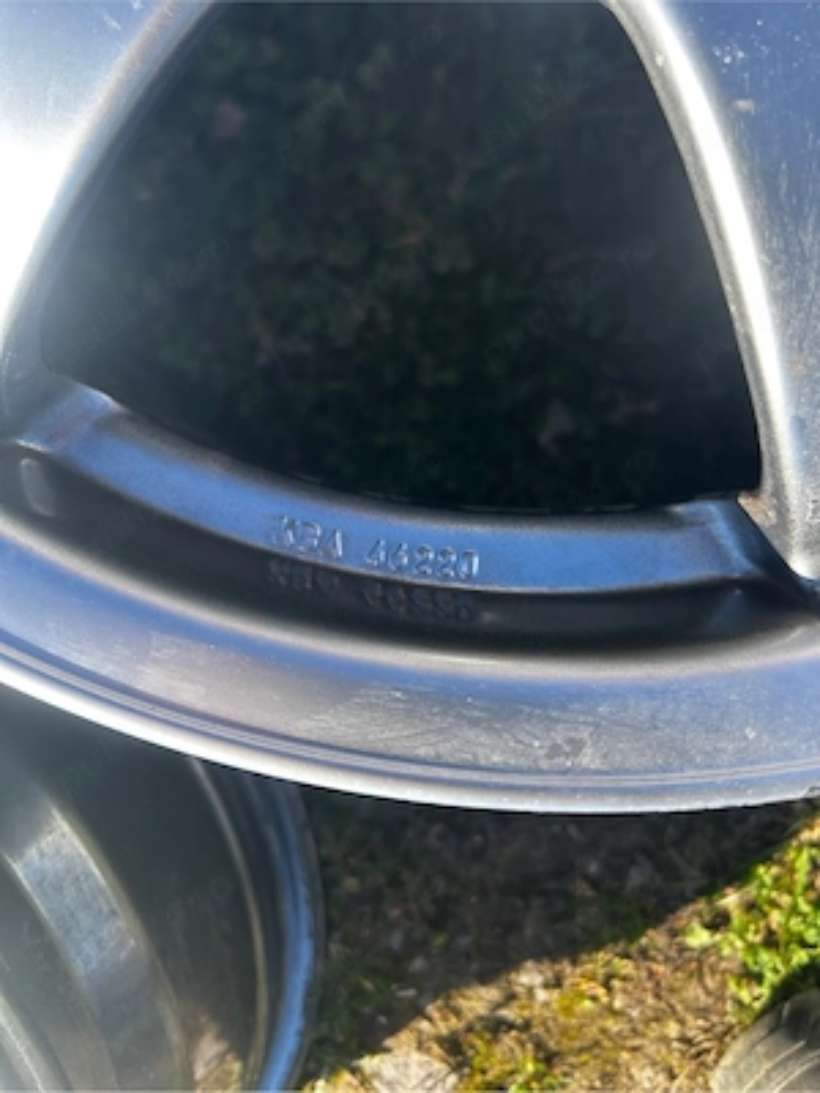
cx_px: 410
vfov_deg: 67.3
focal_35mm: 26
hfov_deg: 53.1
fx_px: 821
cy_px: 546
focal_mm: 5.7
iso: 50
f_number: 1.5
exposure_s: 1/909
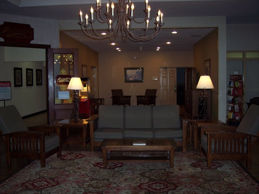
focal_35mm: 39
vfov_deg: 36.8
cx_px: 130
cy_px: 97
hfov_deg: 47.9
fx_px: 292
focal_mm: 8
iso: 100
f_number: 2.8
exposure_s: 1/60
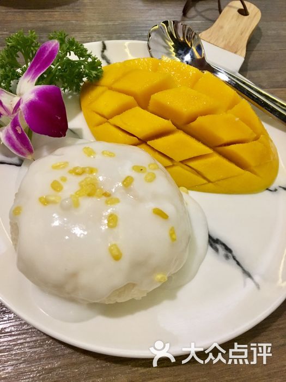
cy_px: 191
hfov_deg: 48.2
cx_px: 143
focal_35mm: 29
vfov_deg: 61.7
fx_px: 319
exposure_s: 1/33
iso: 200
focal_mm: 4.15
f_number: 2.2
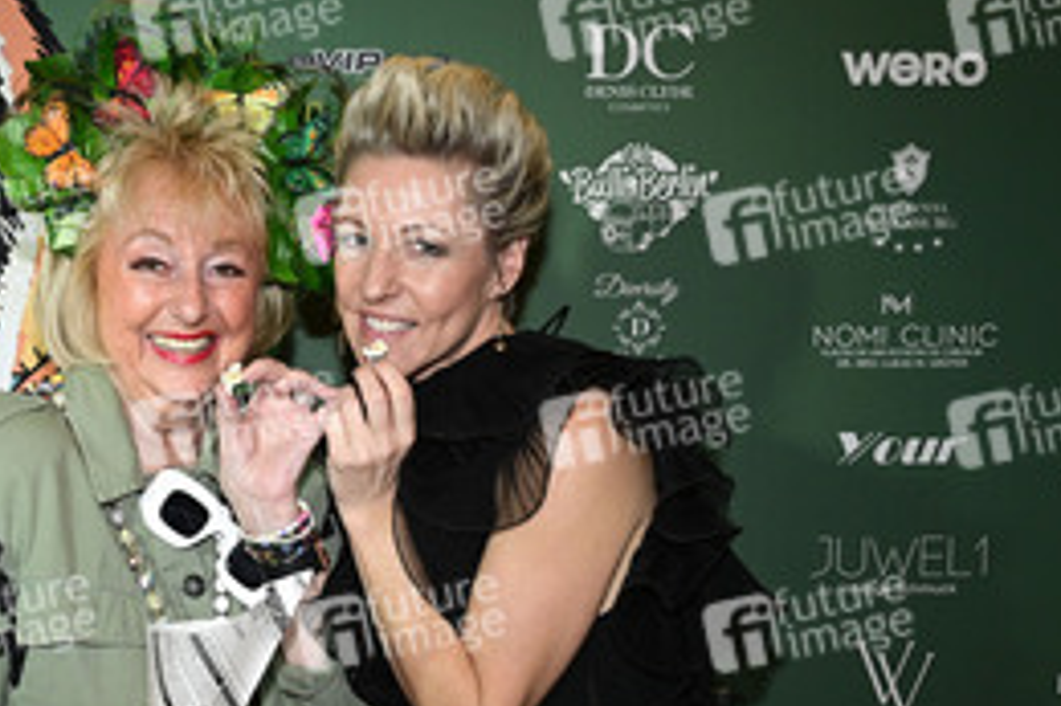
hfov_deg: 36.9
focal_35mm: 53
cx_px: 292
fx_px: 1557
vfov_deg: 25.3
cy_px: 522
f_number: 6.3
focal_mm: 30.5
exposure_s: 1/200
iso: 2500
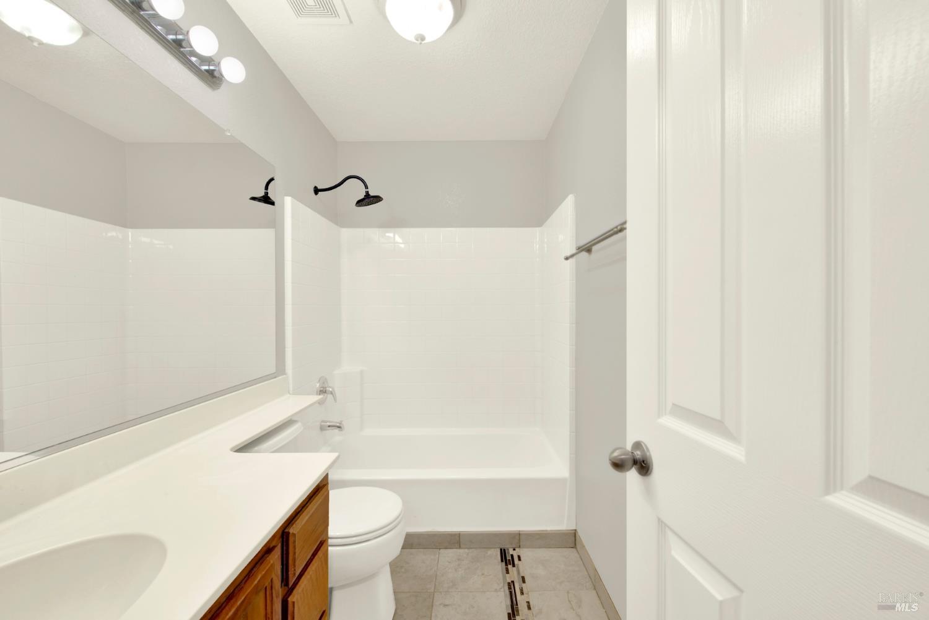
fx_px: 361
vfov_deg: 81.3
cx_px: 464
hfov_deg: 104.2
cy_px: 310
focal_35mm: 14
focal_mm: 14
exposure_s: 1/4
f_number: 14
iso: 100
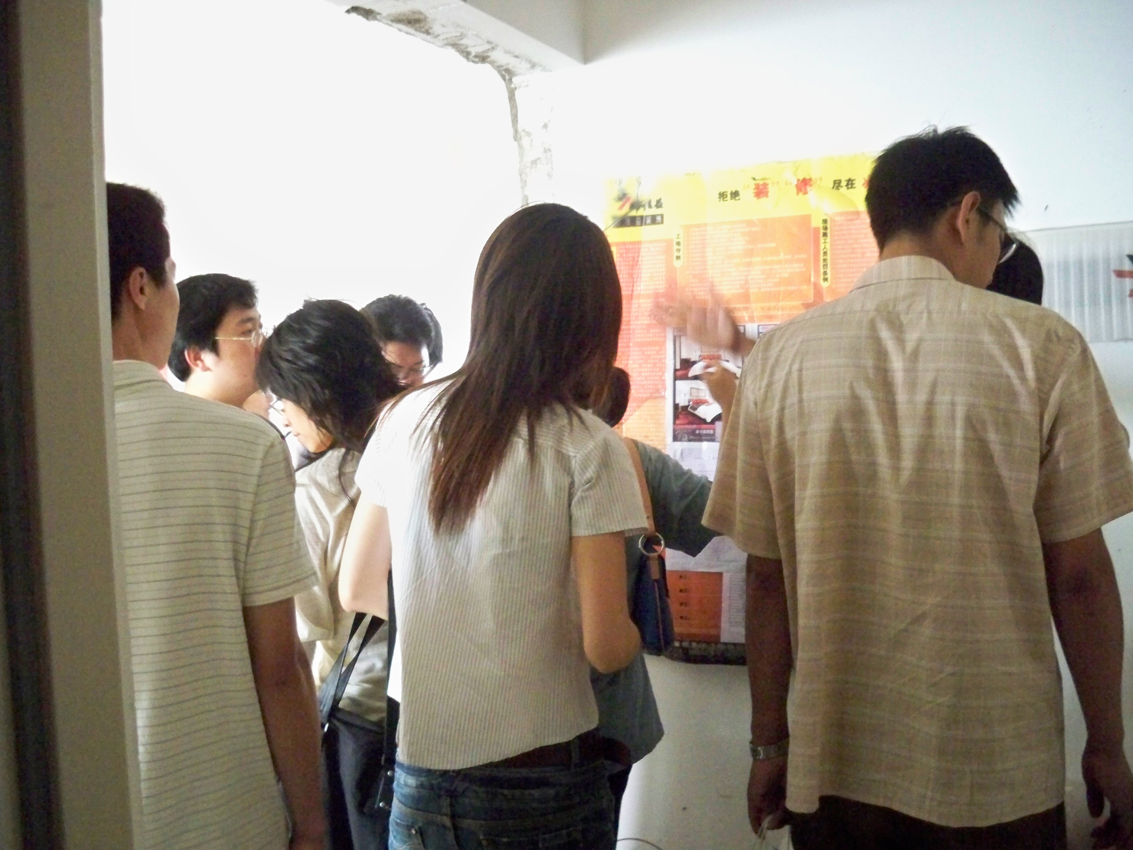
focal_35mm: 35
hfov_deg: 52.6
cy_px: 425
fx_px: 1146
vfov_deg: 40.7
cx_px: 566
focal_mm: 6.3
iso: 1250
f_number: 3.1
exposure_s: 1/60
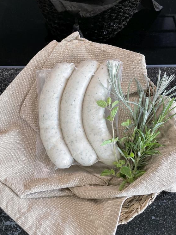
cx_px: 87
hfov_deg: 49.7
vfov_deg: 63.4
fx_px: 190
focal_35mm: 28
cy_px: 109
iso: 125
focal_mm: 4.2
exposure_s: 1/84
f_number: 1.6
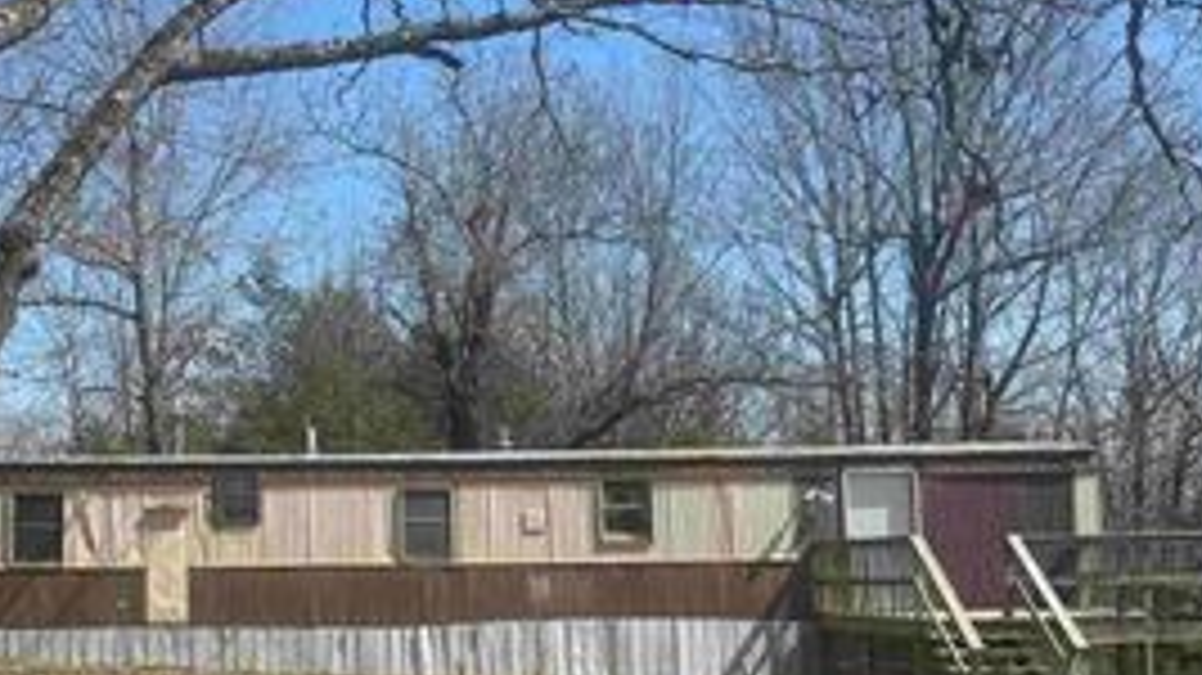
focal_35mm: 49
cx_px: 378
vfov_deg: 24.3
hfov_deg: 41.4
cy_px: 416
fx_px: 1561
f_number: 1.78
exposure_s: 1/3802
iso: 80
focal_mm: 6.76
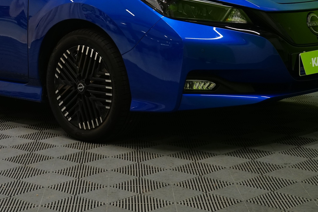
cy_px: 1
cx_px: 88
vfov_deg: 14.6
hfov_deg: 22.0
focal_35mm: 92
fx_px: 813
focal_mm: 45
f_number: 7.1
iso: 1250
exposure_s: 1/40
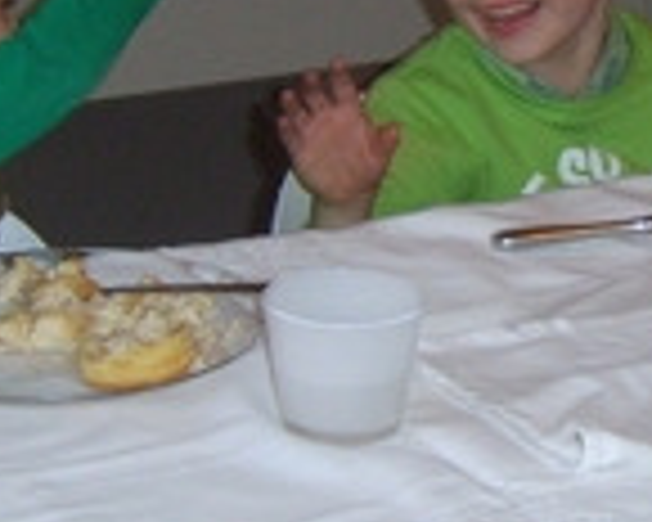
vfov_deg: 10.0
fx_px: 2972
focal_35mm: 154
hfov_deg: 12.4
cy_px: 162
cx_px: 665
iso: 100
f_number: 2.8
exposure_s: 1/30
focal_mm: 7.8
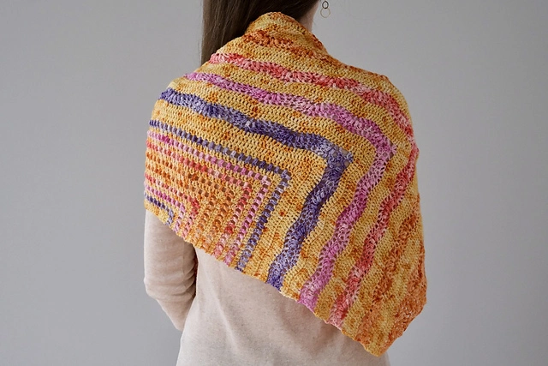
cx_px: 274
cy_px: 183
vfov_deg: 24.2
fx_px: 853
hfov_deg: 35.6
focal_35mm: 56
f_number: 4
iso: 3200
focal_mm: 37.6
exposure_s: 1/110
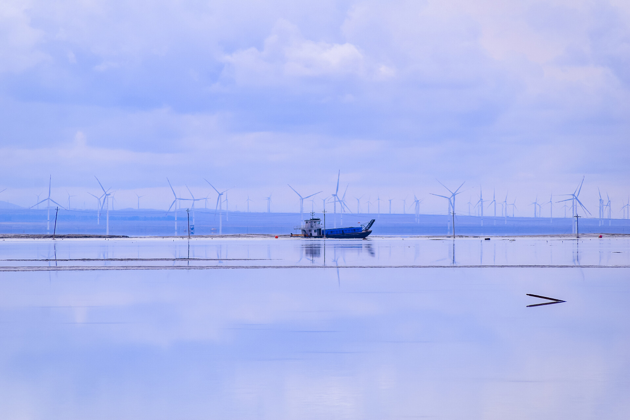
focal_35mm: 300
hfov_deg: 6.9
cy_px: 210
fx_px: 5250
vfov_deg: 4.6
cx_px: 315
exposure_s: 1/1000
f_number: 8
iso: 200
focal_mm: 200
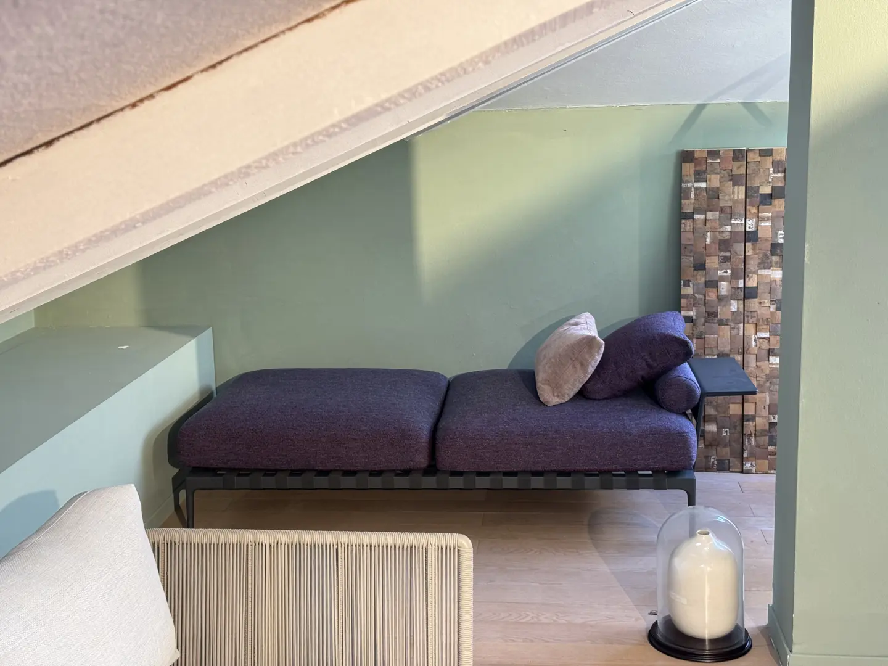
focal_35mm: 48
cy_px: 333
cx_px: 444
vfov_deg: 30.3
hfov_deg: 39.7
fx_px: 1231
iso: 100
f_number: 1.78
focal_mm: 6.76
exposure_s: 1/50
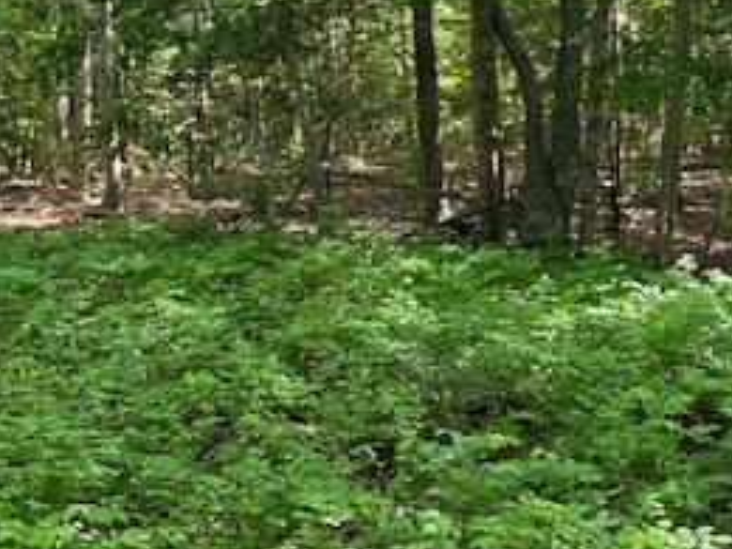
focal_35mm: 64
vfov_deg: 22.7
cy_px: 144
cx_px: 304
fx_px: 1353
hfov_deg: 30.2
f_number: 1.8
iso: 100
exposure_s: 1/121
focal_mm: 4.25
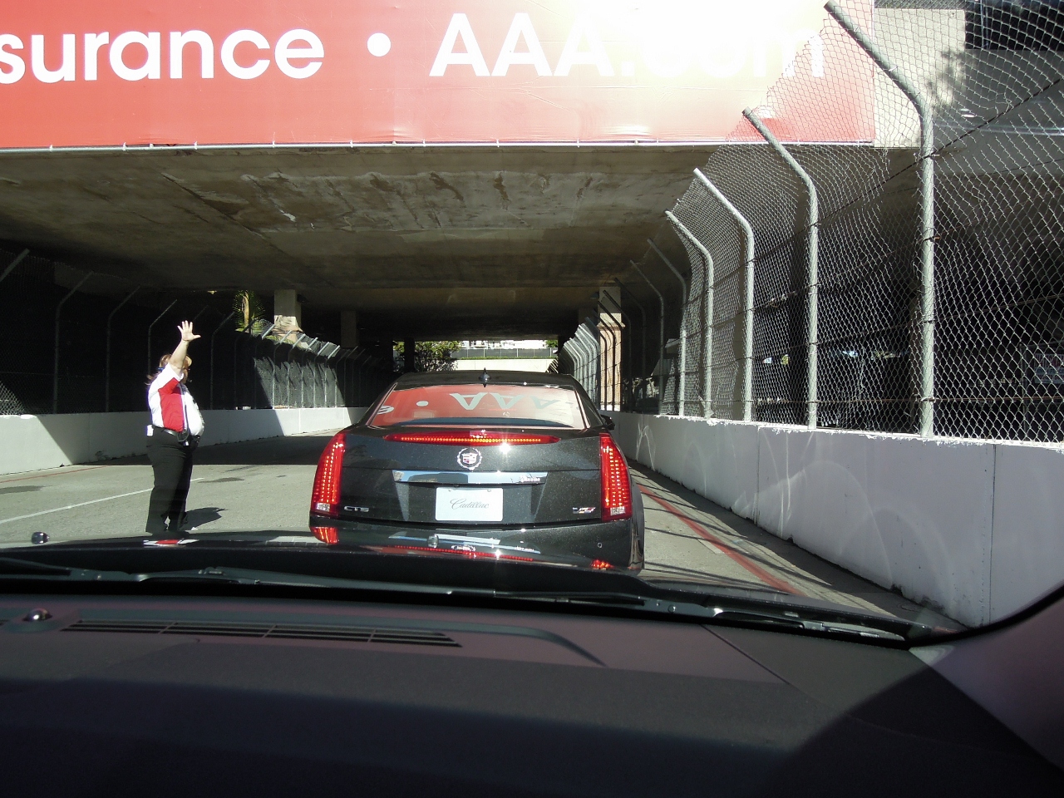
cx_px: 532
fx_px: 738
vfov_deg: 56.8
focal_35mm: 24
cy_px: 399
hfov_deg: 71.6
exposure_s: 1/1000
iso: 160
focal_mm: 4.3
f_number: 2.8
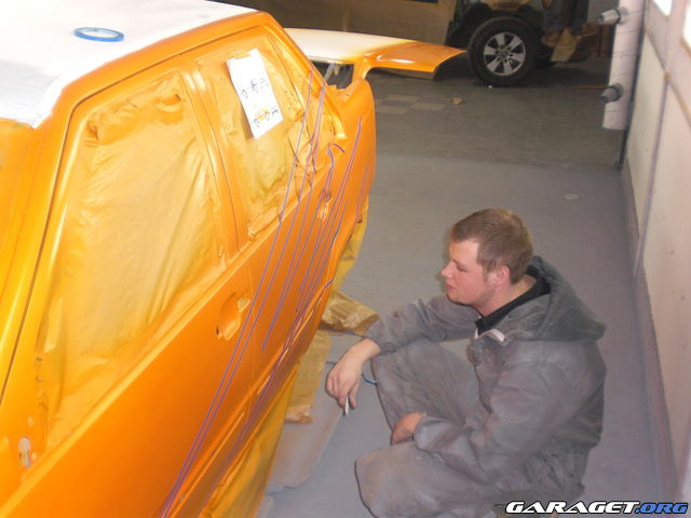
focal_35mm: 48
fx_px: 958
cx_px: 346
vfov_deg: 30.3
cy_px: 259
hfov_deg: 39.7
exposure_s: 1/60
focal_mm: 8.44
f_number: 3.6
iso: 200
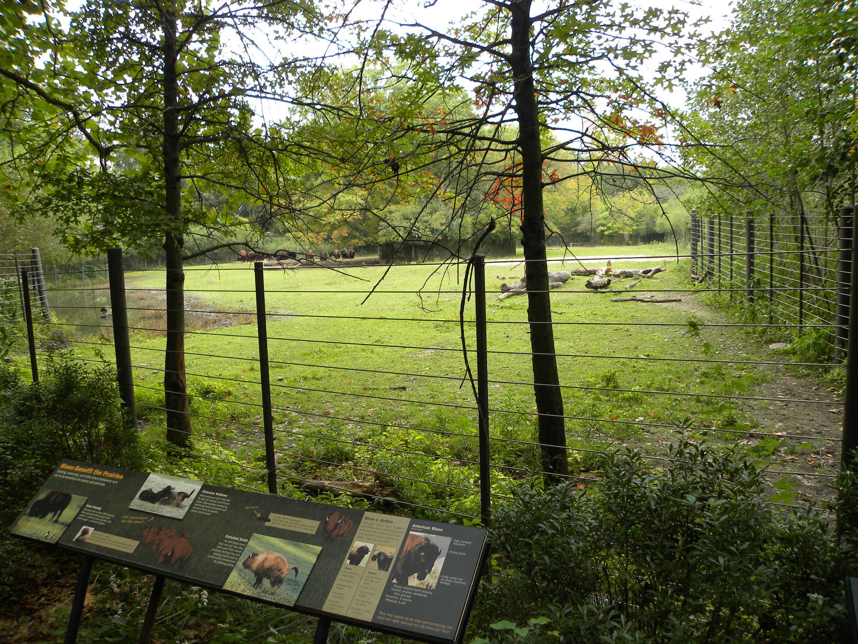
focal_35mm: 26
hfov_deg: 67.3
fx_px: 644
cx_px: 429
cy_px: 322
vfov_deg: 53.1
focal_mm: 4.6
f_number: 2.8
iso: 67
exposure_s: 1/76
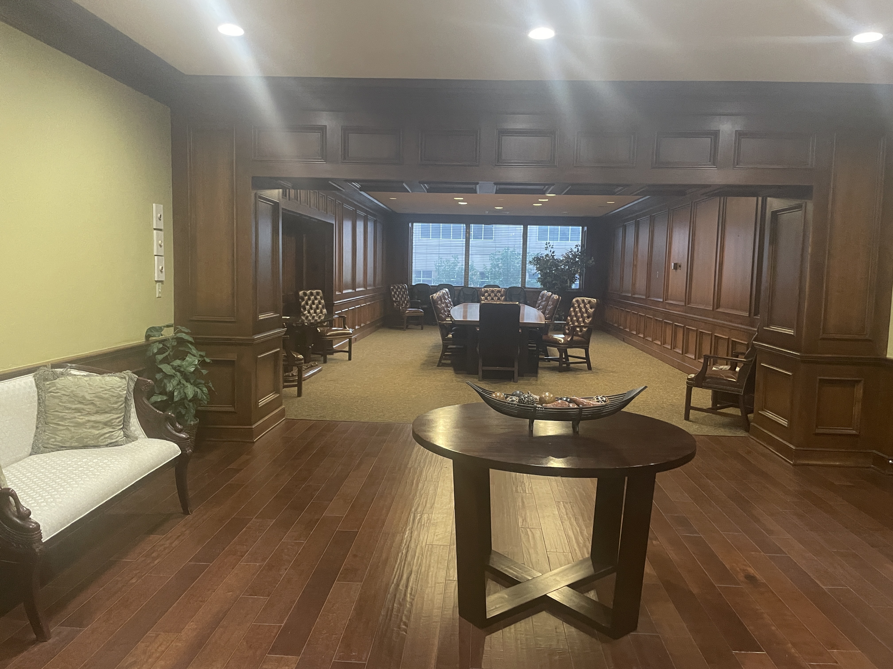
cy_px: 334
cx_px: 446
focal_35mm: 26
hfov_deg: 67.3
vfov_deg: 53.1
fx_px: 671
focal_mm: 4.2
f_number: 1.6
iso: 400
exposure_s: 1/40
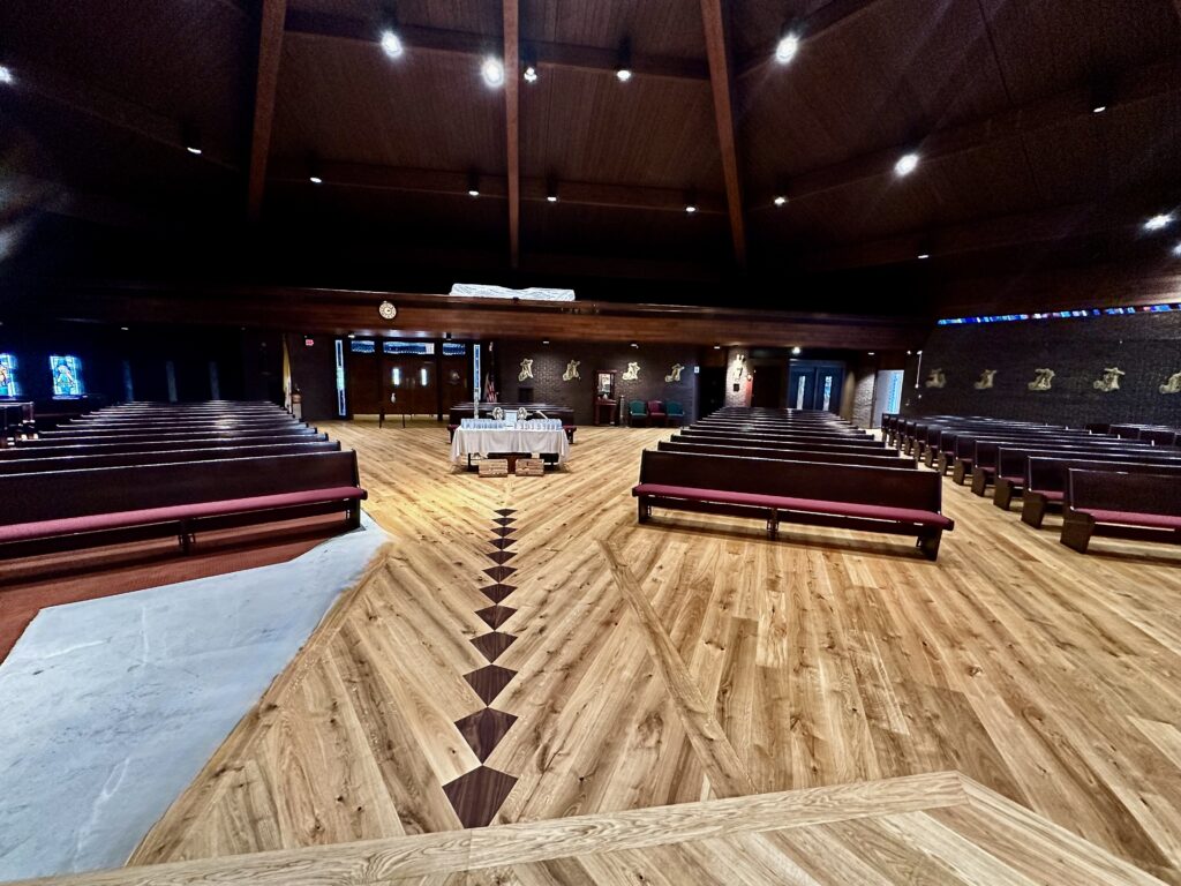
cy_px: 443
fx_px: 478
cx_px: 590
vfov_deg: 85.7
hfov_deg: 102.1
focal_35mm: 14
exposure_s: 1/60
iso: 500
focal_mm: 2.22
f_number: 2.2
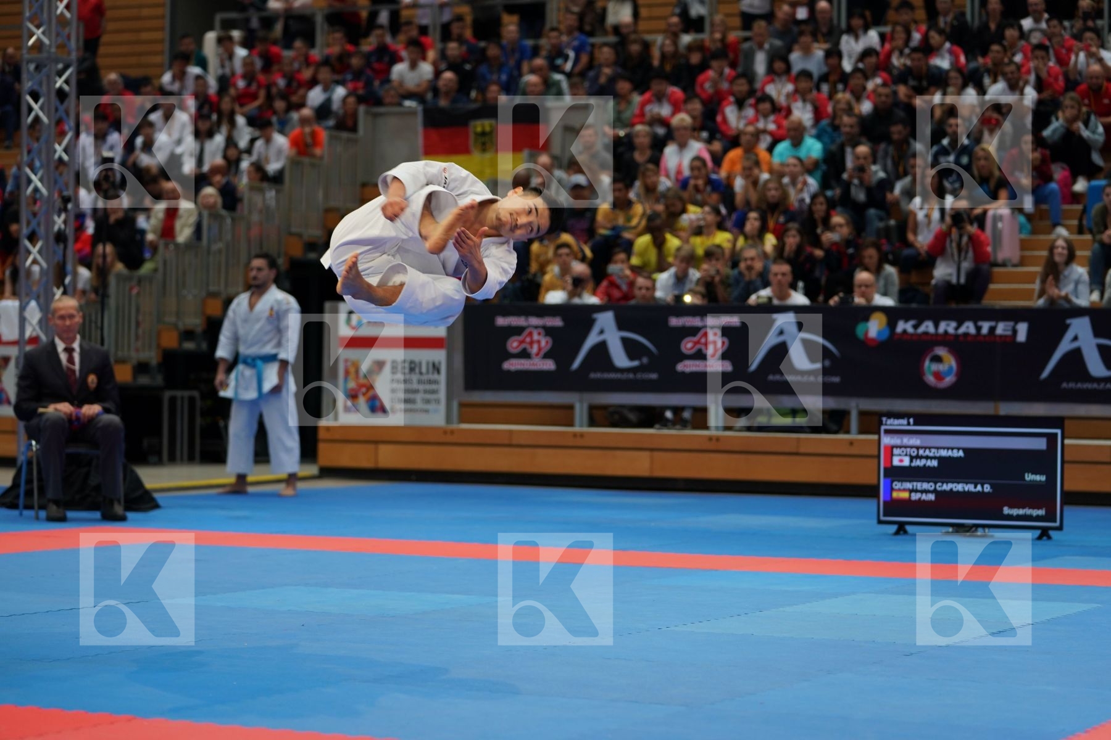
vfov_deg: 15.7
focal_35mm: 87
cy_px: 370
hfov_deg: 23.4
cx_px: 556
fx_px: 2685
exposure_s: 1/400
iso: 640
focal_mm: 87
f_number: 2.8
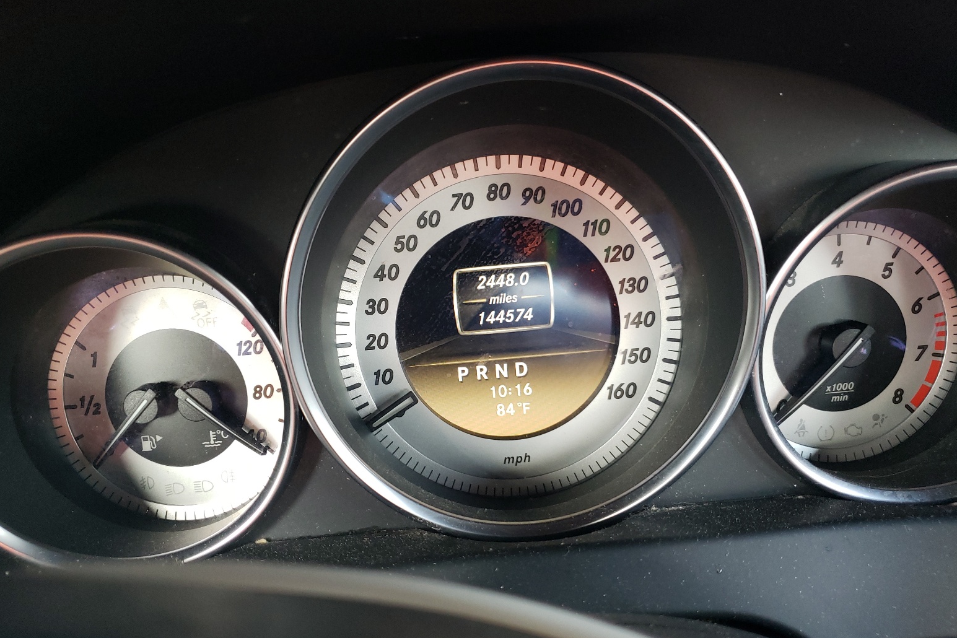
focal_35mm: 28
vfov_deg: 46.3
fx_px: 744
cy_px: 364
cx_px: 465
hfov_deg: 65.5
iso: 125
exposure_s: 1/60.2
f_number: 1.5
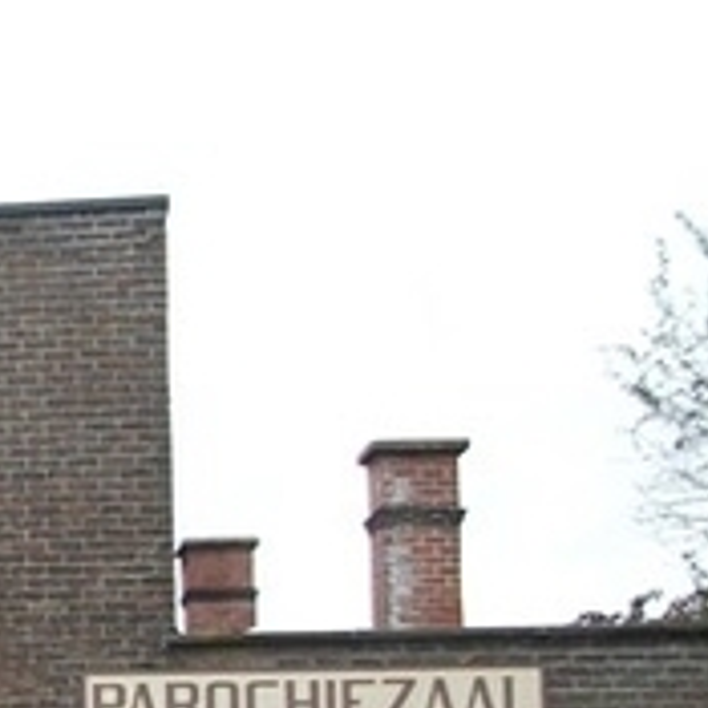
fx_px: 2245
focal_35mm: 97
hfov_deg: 16.0
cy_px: 688
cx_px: -449
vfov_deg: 17.6
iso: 80
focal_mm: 5.7
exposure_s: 1/160
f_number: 2.9
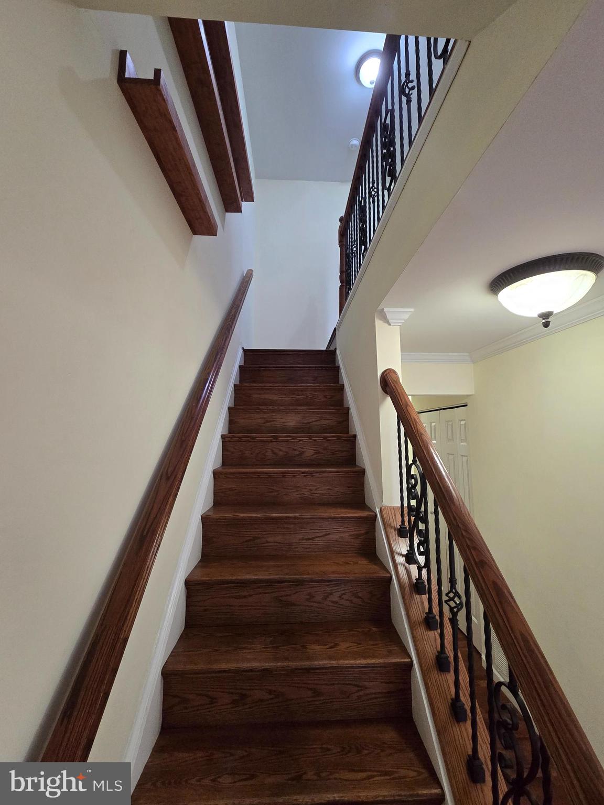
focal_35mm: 13
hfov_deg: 89.9
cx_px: 302
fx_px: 302
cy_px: 402
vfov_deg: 106.2
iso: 500
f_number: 2.2
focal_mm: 2.2
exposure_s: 1/60
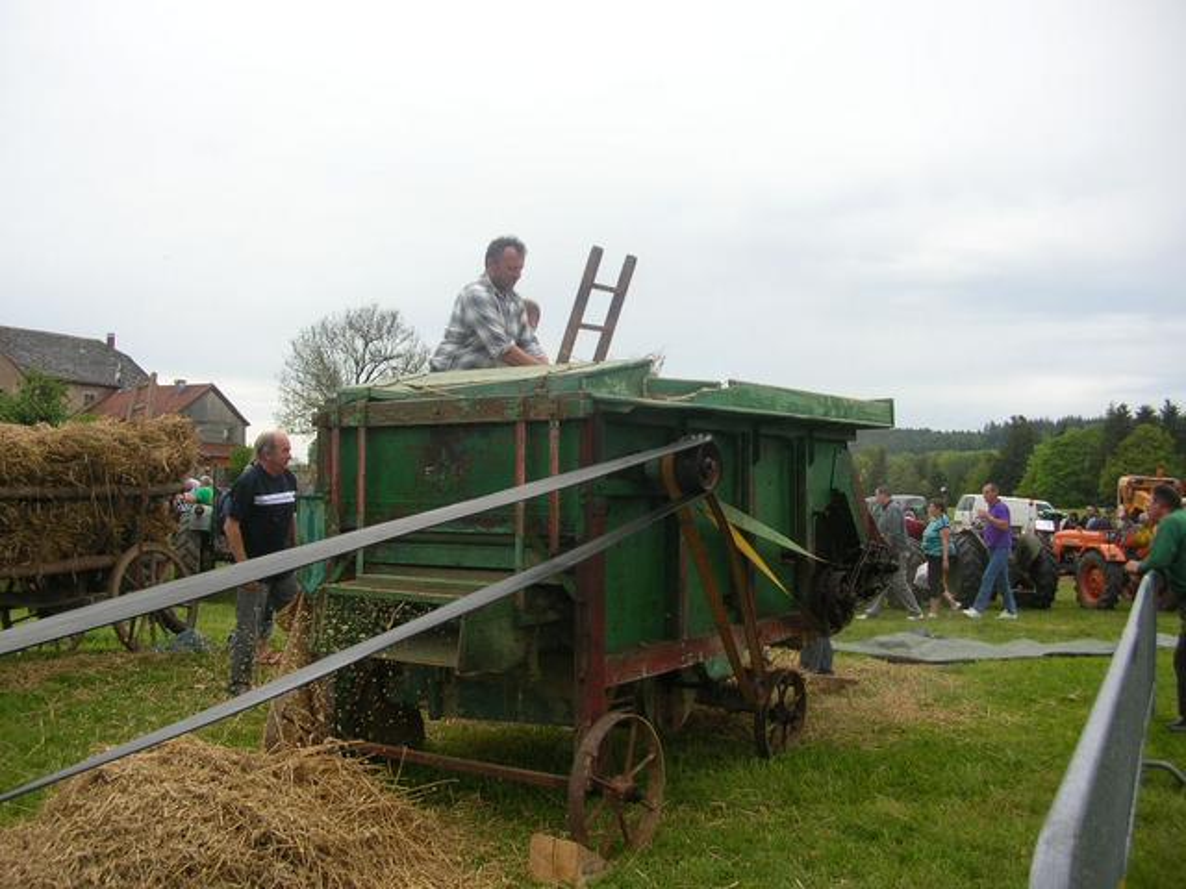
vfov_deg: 40.7
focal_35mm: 35
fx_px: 1199
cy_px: 444
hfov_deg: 52.6
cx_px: 593
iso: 50
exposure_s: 1/426
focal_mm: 5.8
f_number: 2.8
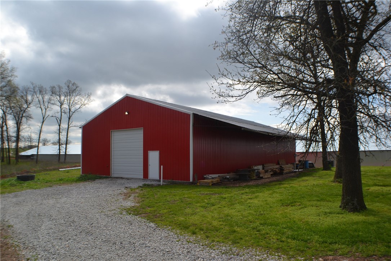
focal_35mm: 33
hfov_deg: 57.2
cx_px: 196
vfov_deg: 40.0
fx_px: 358
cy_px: 130
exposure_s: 1/250
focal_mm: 22
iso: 100
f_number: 8
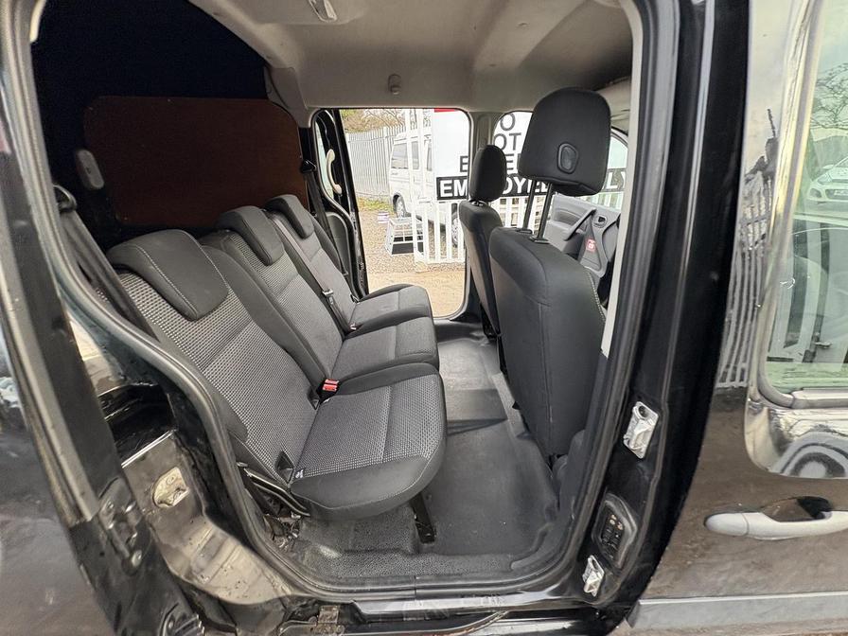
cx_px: 424
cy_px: 318
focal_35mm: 14
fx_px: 343
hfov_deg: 102.1
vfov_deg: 85.7
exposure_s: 1/99
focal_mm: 2.22
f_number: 2.2
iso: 200
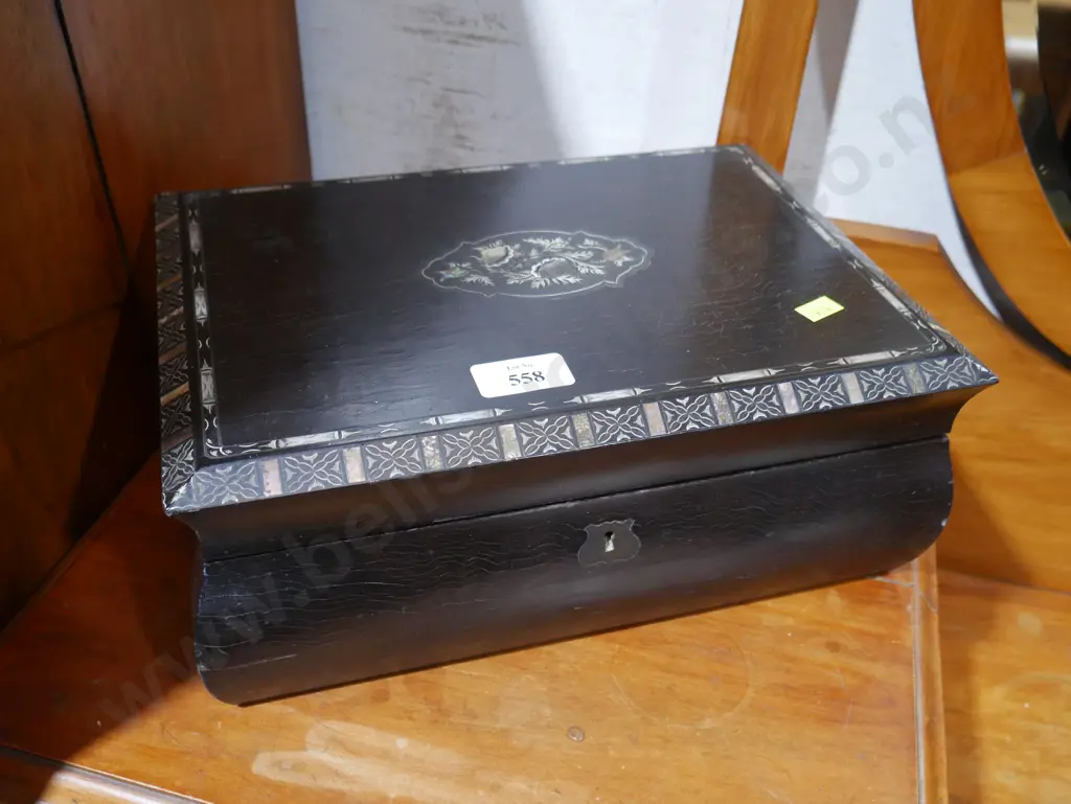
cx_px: 536
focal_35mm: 34
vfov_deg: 41.8
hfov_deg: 53.9
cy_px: 402
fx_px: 1052
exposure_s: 1/60
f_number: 4
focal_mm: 17
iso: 1250
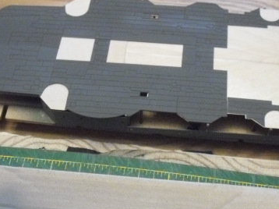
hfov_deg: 28.5
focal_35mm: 68
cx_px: 168
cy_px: 174
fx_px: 548
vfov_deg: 21.3
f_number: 2.8
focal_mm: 6.2
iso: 800
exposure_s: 1/30
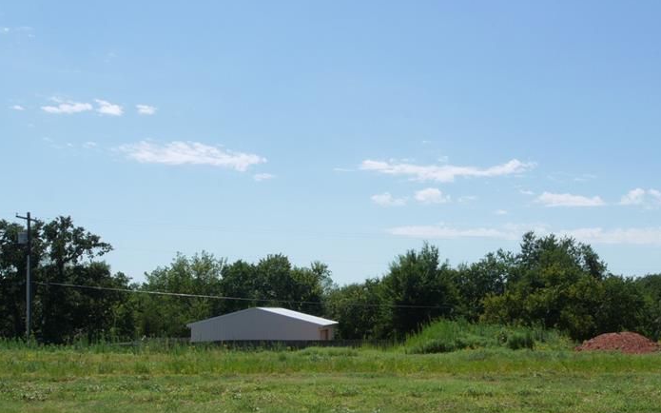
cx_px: 378
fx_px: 901
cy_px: 225
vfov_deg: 25.8
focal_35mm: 50
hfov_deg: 40.2
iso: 100
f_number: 16
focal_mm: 16
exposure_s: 1/100
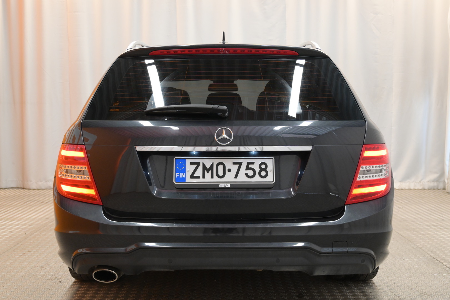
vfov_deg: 28.5
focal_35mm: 47
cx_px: 225
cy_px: 150
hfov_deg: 41.7
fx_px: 591
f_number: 4
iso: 1600
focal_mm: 31.5
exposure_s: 1/160
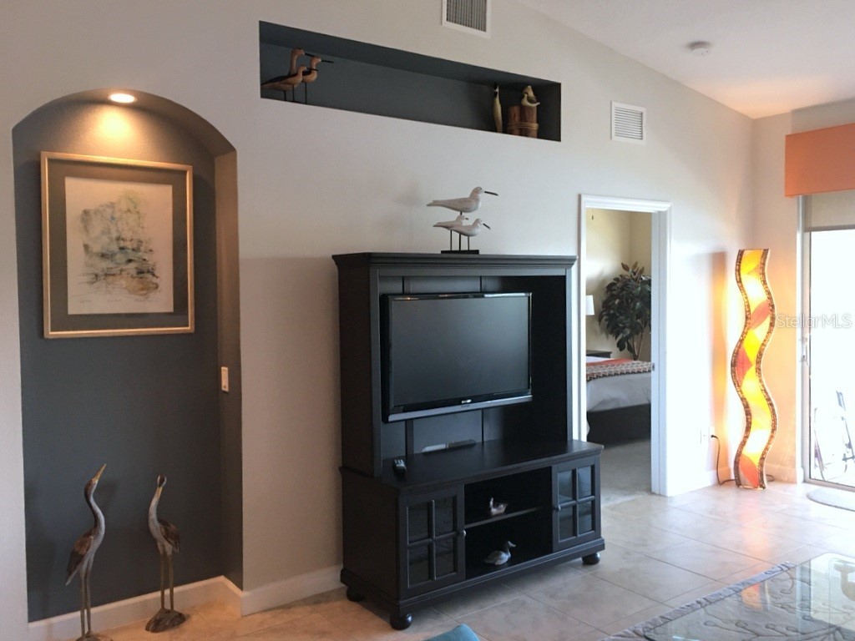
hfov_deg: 61.7
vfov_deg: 48.2
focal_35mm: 29
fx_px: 716
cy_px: 320
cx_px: 428
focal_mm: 4.15
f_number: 2.2
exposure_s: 1/15
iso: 50
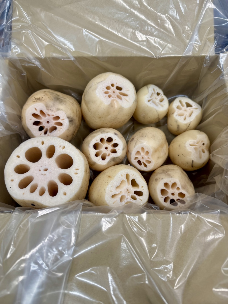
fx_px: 211
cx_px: 114
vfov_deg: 71.6
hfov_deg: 56.8
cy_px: 152
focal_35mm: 24
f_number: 1.78
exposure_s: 1/100
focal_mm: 6.76
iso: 100
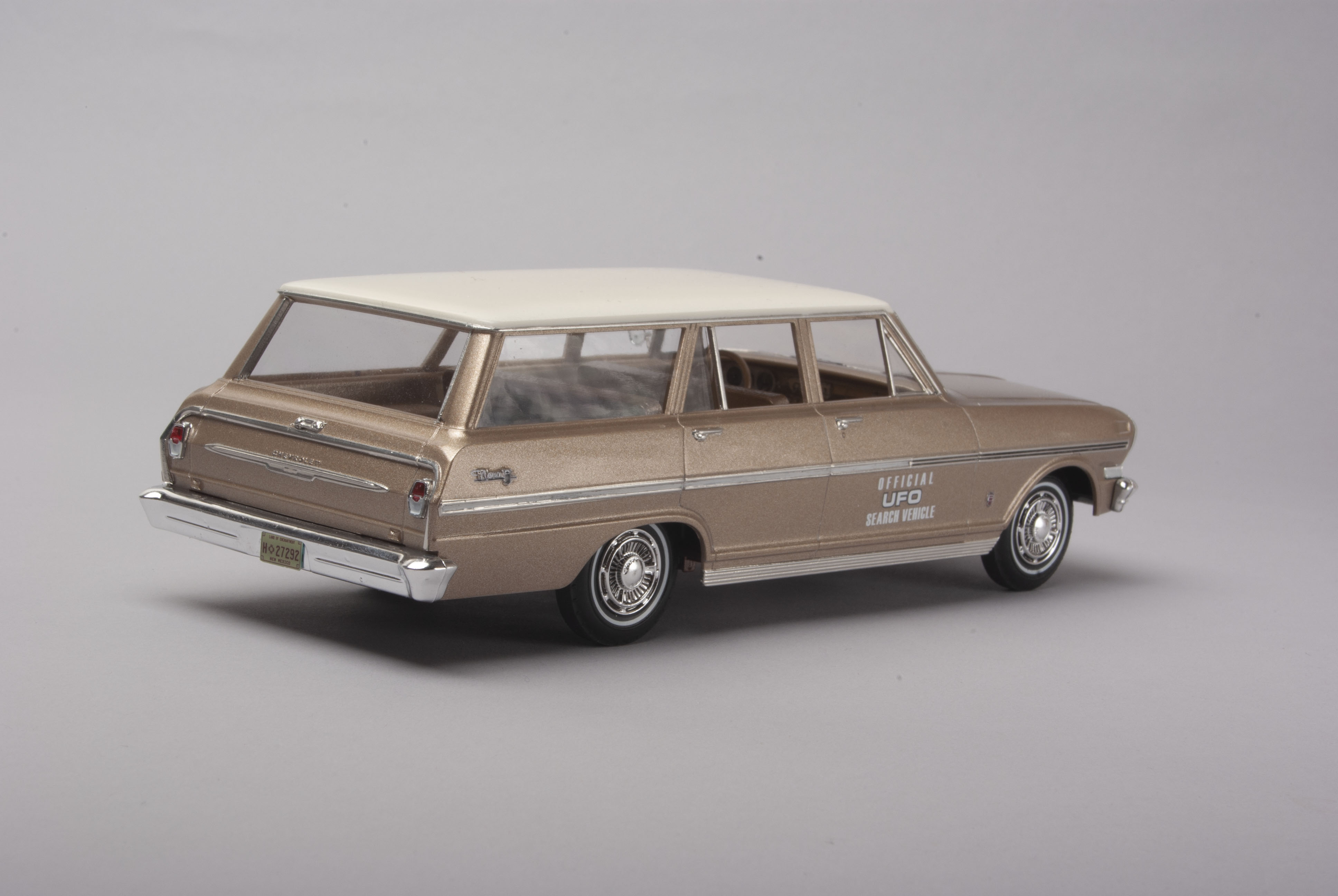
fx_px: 3051
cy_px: 448
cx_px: 669
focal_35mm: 82
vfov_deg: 16.7
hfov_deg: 24.7
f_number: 32
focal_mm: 55
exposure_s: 1/180
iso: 100
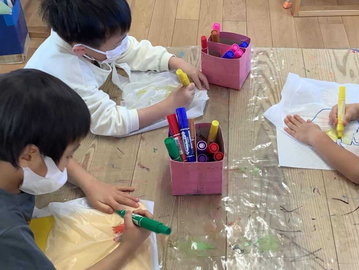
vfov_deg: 31.5
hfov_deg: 41.1
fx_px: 477
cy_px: 113
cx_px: 209
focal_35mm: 46
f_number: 2.4
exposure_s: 1/50
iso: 50
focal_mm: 3.3
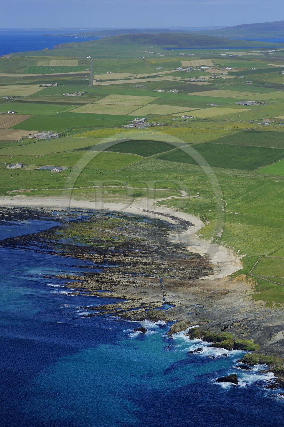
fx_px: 1008
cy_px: 214
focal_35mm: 85
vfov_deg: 23.9
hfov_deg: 16.0
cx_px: 142
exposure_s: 1/800
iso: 400
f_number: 9
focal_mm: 85
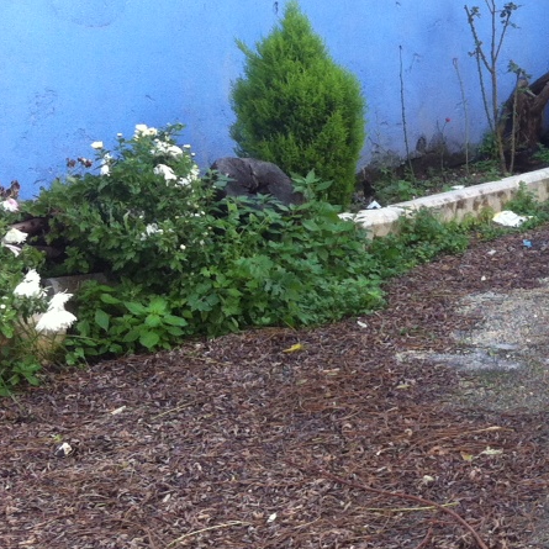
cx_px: 766
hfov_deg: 17.7
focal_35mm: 90
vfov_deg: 19.1
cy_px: 104
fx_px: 1615
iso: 80
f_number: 2.8
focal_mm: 3.85
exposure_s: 1/100
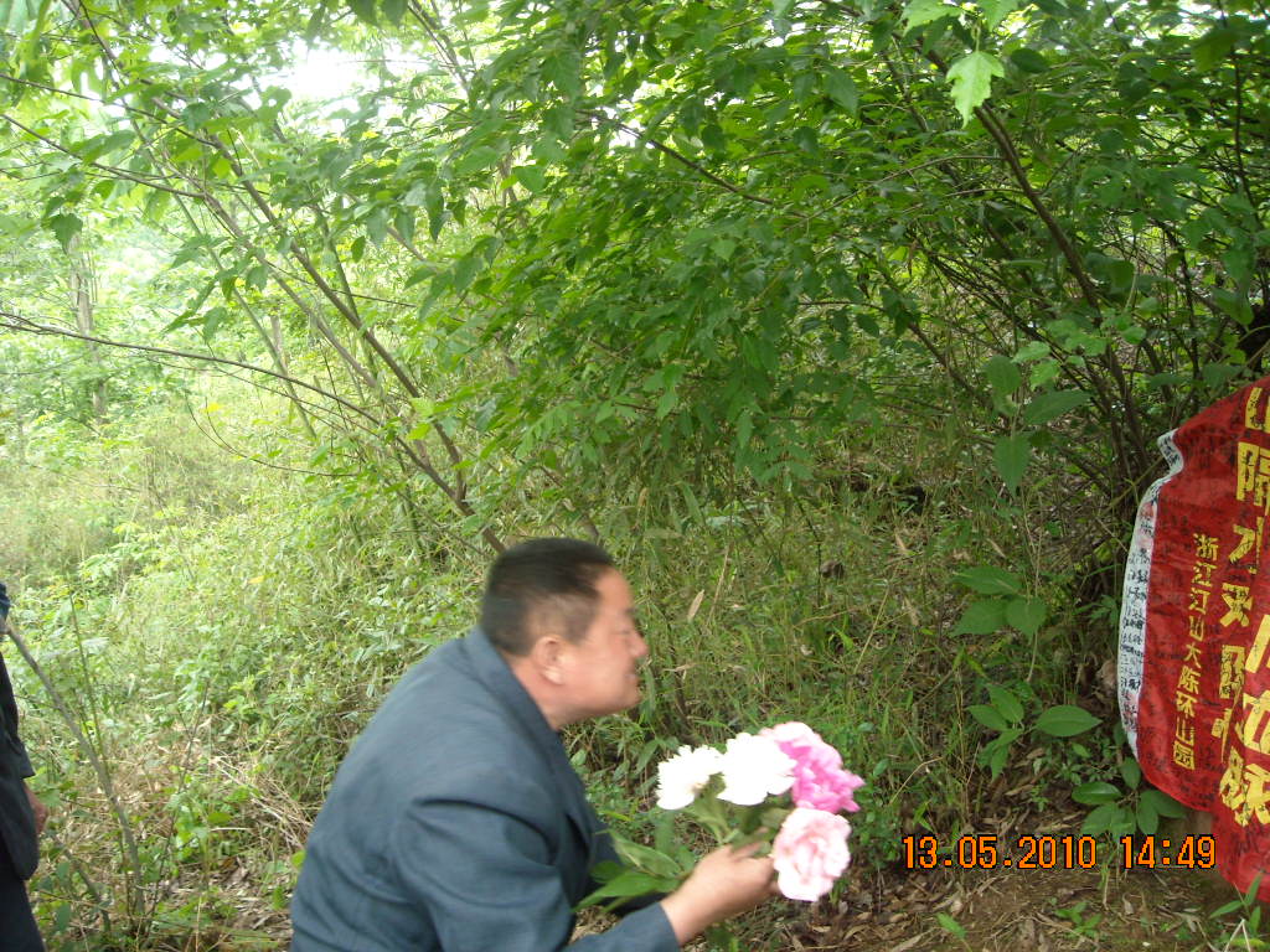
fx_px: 1284
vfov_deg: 40.7
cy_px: 476
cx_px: 635
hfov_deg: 52.6
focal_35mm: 35
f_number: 2.8
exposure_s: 1/60
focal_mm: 5.7
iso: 135
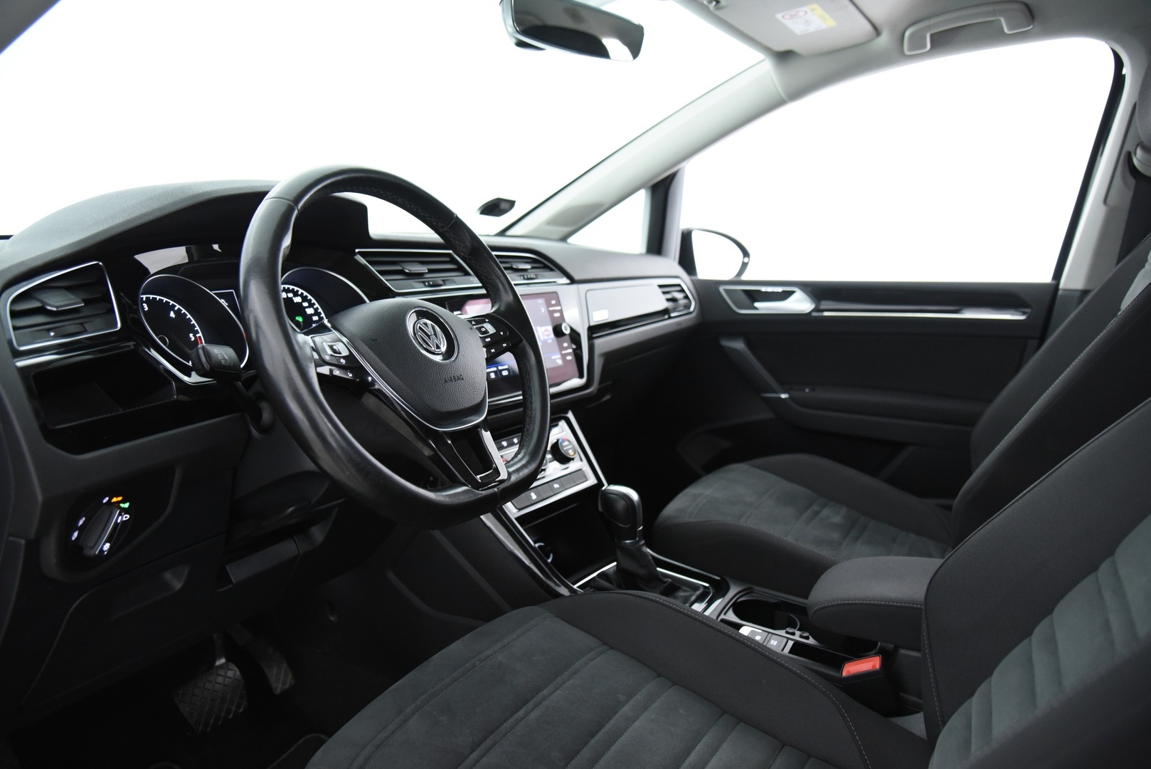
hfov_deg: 73.7
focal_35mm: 24
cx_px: 576
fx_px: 768
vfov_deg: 53.2
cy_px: 384
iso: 4000
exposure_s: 1/25
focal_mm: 24
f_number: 4
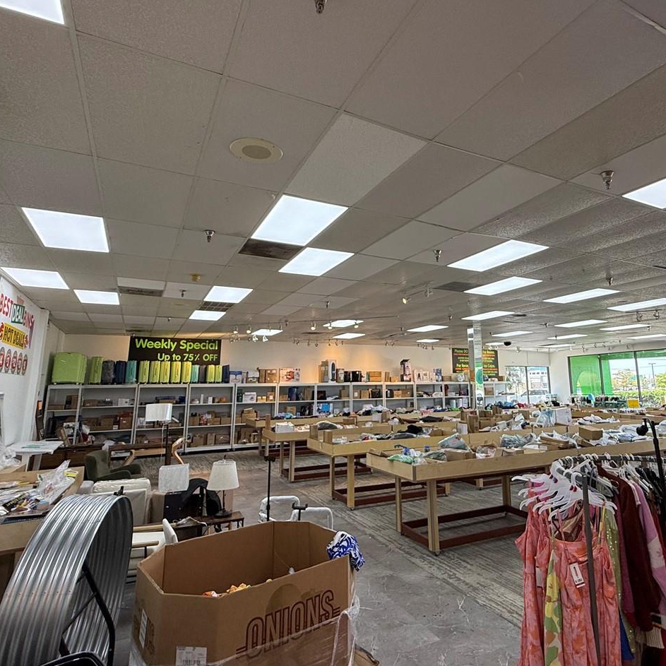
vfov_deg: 71.9
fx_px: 457
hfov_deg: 71.4
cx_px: 399
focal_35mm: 21
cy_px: 298
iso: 64
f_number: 2.2
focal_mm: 2.22
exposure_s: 1/133
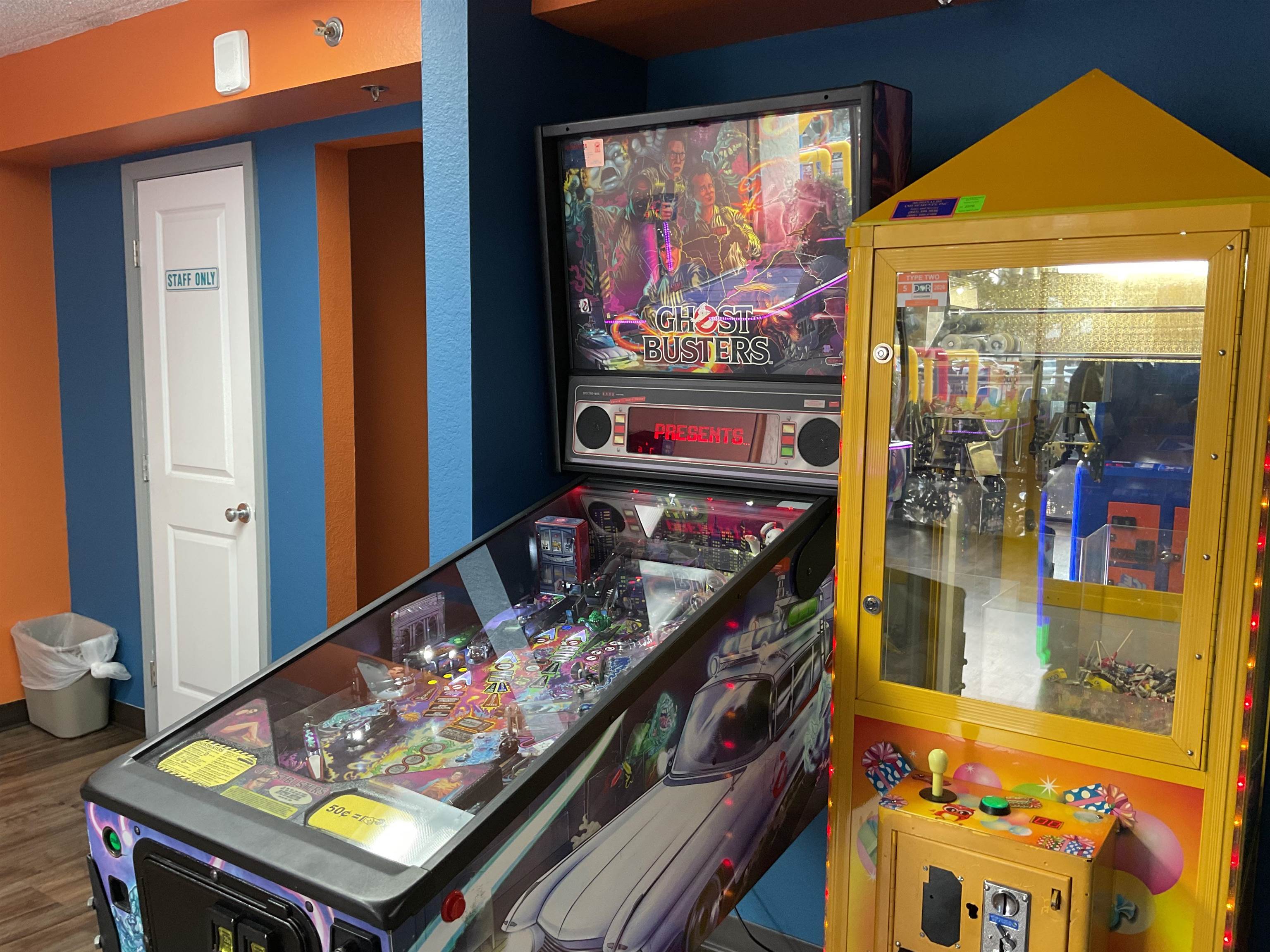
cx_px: 635
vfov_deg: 48.2
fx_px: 1064
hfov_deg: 61.7
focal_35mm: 29
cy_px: 476
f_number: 1.8
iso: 80
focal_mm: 3
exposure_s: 1/60
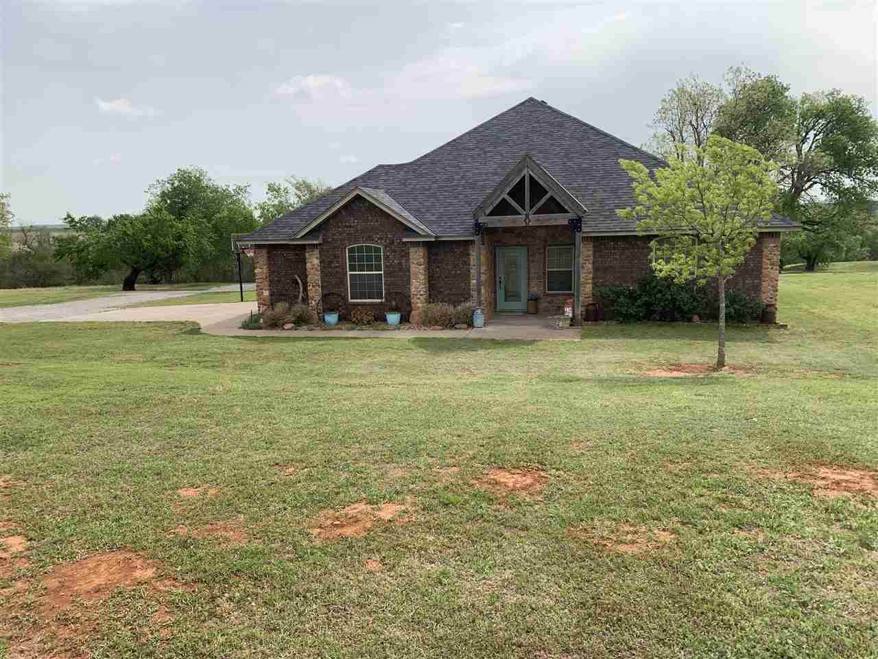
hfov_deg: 67.3
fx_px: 659
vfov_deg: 53.1
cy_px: 330
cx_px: 439
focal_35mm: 26
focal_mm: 4.25
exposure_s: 1/2545
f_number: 1.8
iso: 25
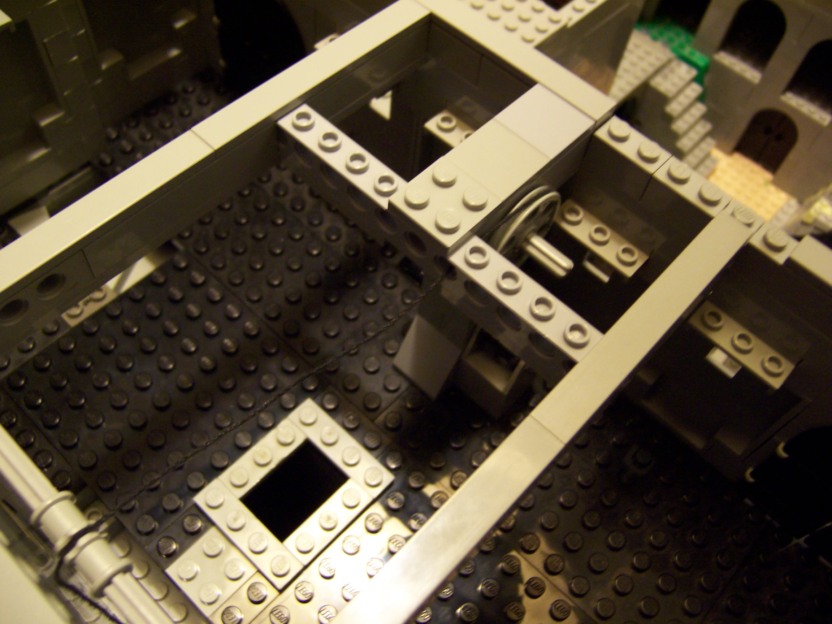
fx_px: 793
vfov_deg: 42.9
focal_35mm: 33
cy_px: 312
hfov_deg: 55.4
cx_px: 416
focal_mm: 5.5
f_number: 2.8
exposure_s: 1/8
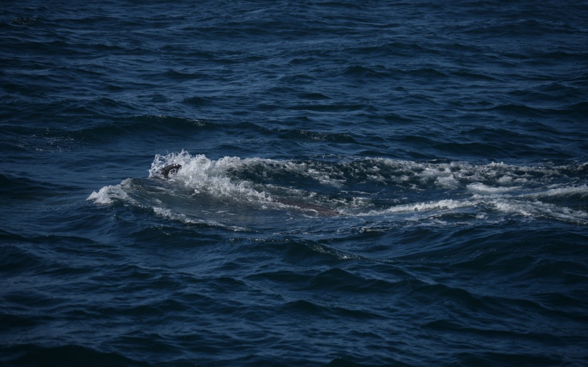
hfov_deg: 11.4
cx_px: 294
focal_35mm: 184
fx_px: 2948
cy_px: 193
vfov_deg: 7.1
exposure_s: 1/4000
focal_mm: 120
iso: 200
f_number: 4.8
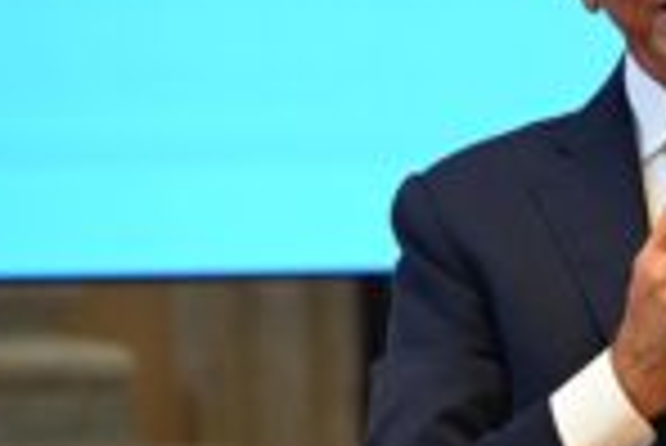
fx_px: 7518
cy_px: 34
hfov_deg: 5.0
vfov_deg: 3.4
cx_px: 837
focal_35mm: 406
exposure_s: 1/125
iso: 5000
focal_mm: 150
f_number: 3.5
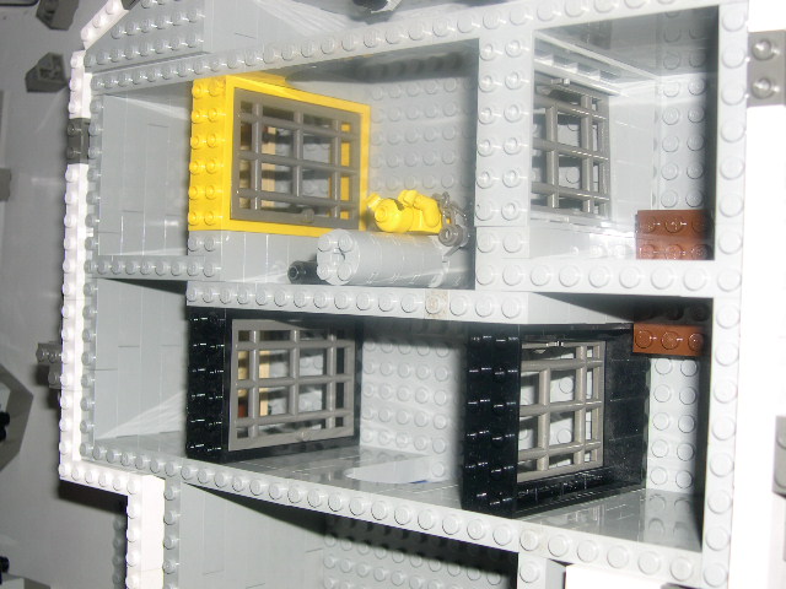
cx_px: 393
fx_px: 1067
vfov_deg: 30.9
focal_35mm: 47
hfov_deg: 40.4
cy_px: 294
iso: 100
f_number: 3.1
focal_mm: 10.1
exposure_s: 1/60
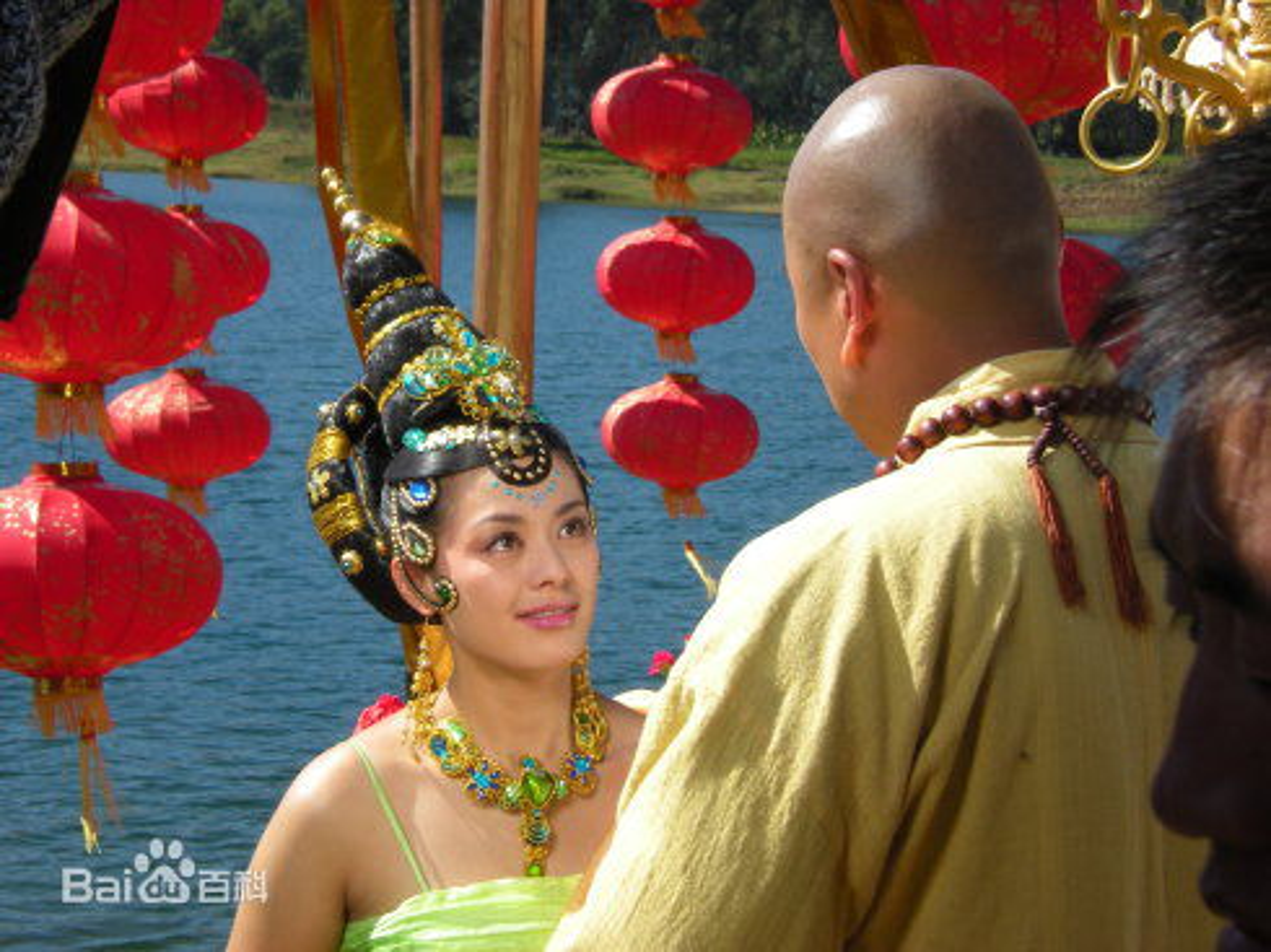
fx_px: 3853
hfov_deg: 18.7
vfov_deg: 14.1
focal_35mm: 105
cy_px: 476
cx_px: 636
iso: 64
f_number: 8
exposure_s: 1/134
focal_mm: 17.3
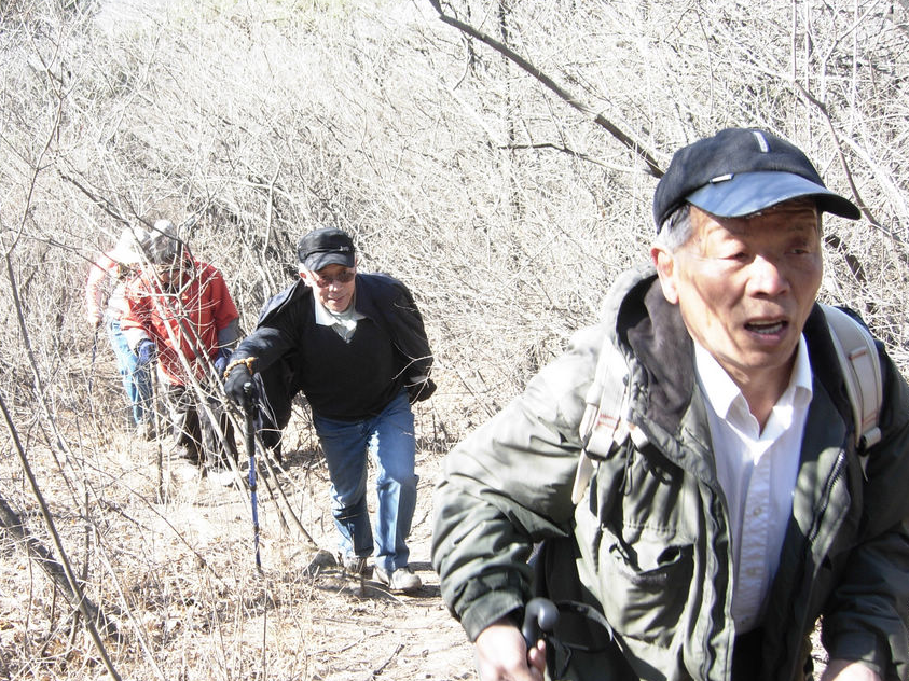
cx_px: 370
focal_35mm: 47
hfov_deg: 40.3
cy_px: 370
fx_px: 1234
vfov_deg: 30.9
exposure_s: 1/108
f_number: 3.4
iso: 50
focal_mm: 7.5
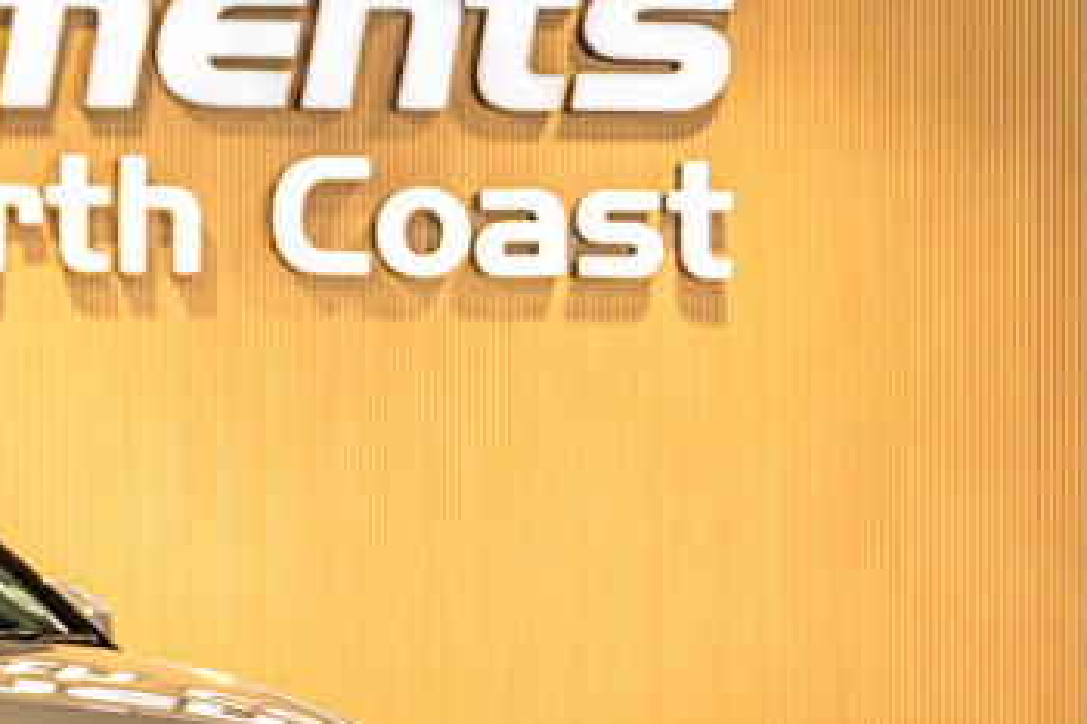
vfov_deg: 9.8
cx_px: -478
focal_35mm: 140
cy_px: 560
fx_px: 4227
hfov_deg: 13.9
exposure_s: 1/125
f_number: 2.8
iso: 500
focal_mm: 48
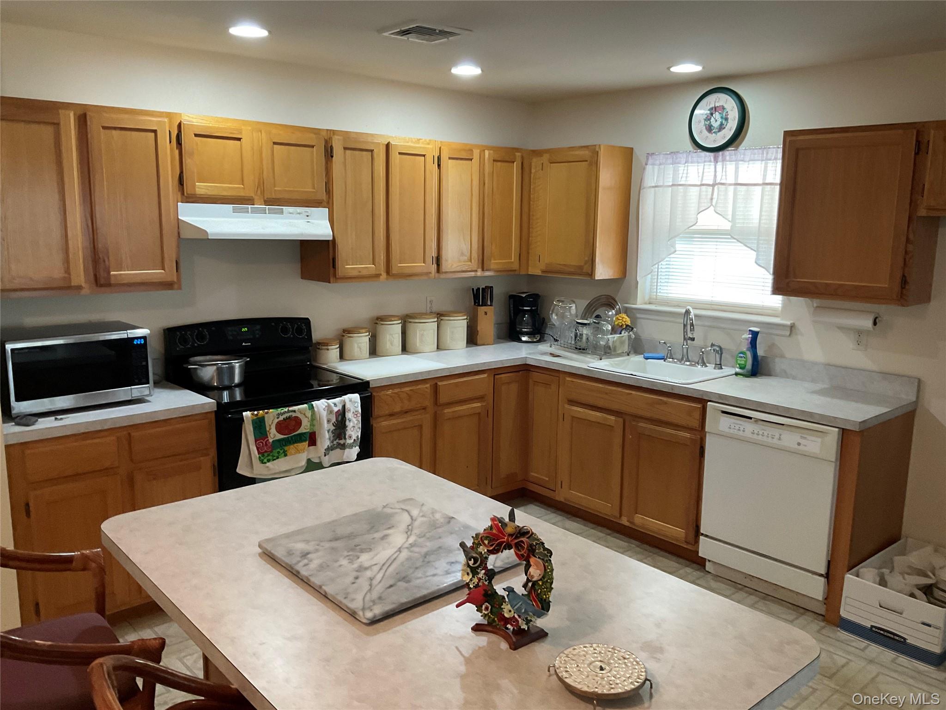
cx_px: 473
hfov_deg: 61.7
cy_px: 355
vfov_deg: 48.2
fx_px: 793
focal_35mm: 29
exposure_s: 1/60
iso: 160
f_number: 1.8
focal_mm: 3
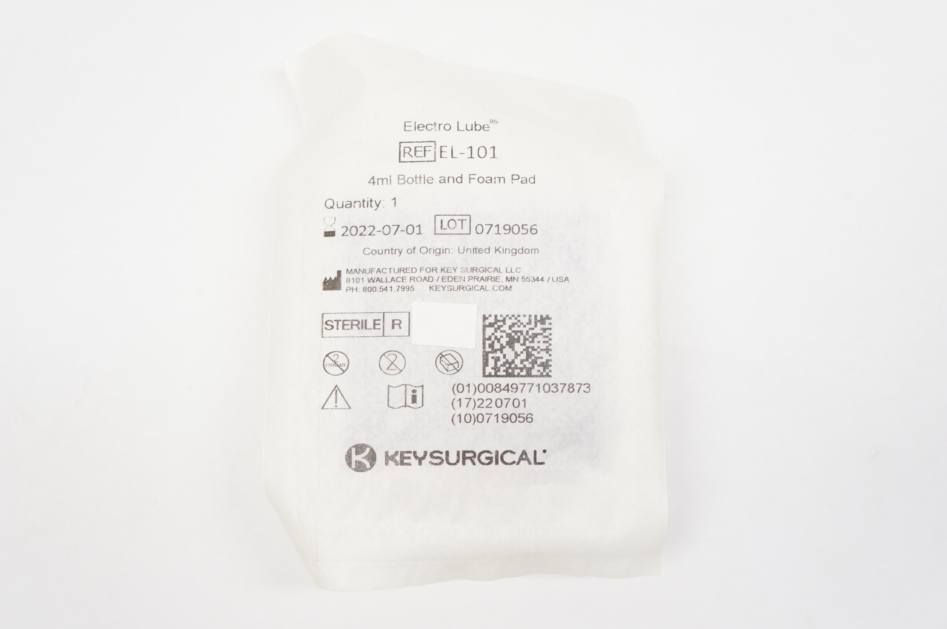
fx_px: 1143
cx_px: 474
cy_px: 314
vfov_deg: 30.8
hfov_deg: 45.0
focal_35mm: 44
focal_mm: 29
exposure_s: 1/60
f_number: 5.6
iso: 400
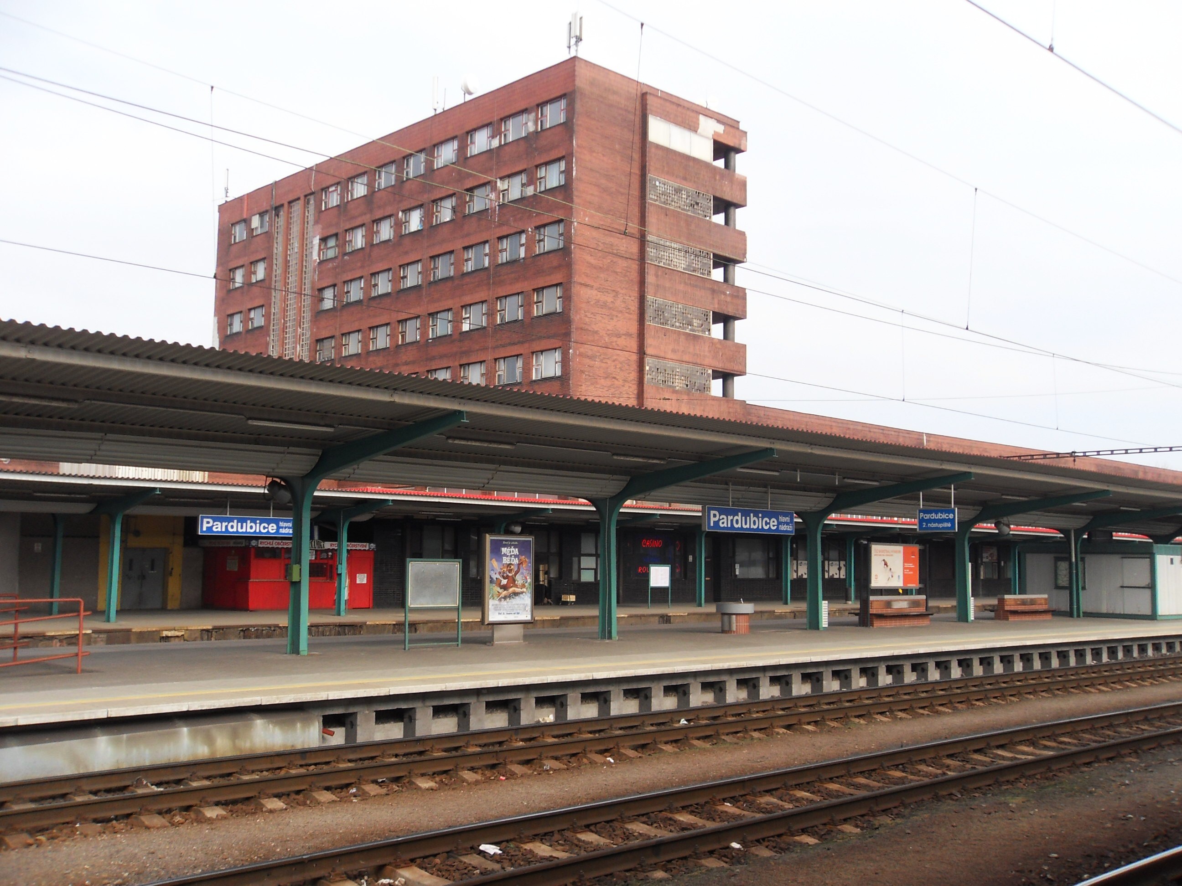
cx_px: 591
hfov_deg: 52.6
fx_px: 1195
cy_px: 443
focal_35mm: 35
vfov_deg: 40.7
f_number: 8.2
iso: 80
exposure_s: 1/90
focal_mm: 6.3
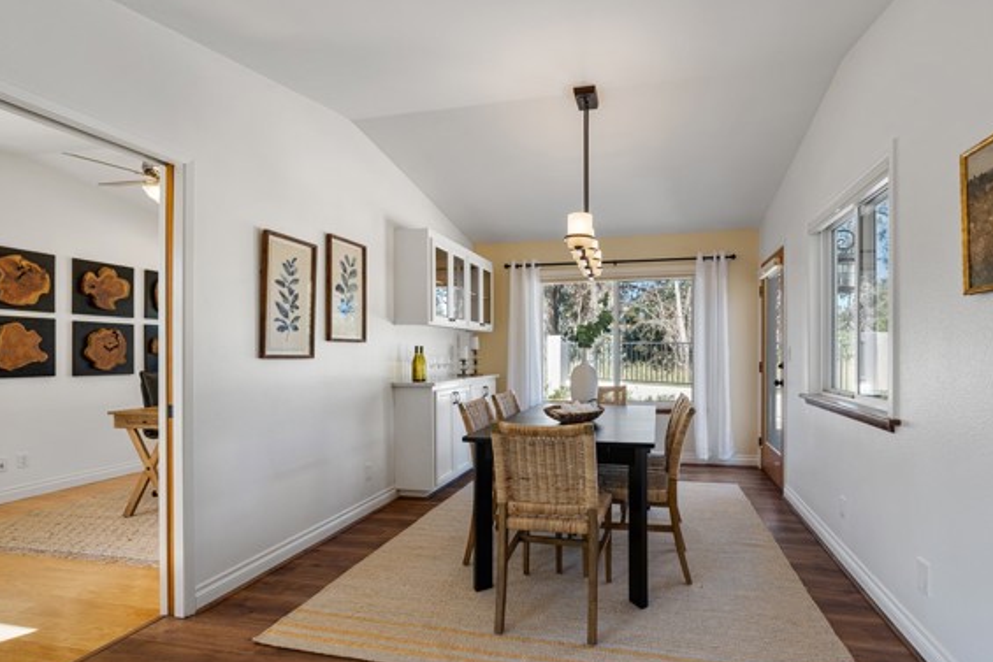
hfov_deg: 91.1
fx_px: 485
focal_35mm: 18
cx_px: 548
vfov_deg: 68.6
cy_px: 356
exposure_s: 1/6
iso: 100
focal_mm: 15.5
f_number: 8
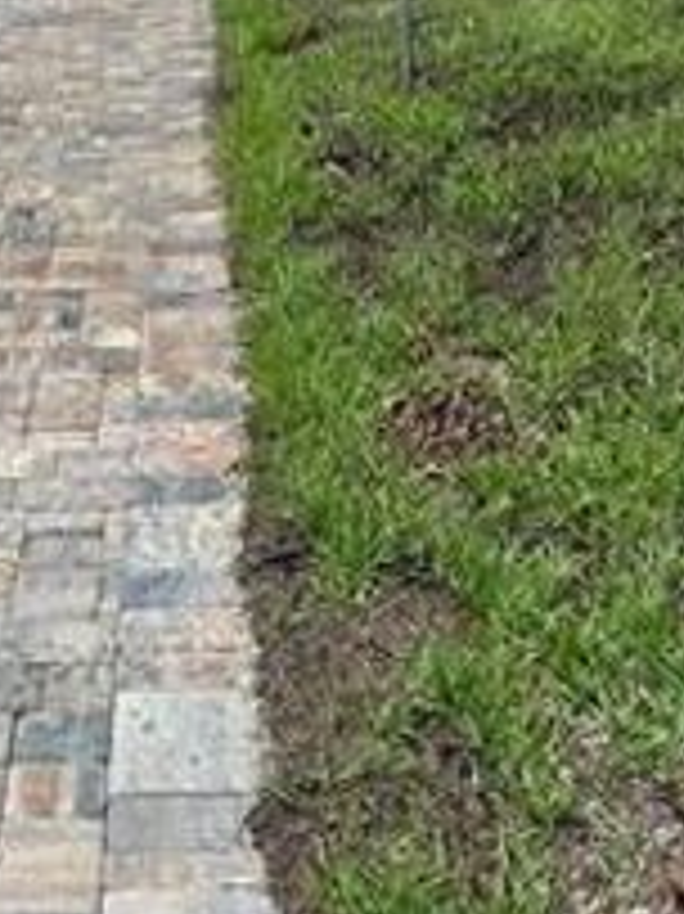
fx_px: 2084
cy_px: -389
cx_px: 261
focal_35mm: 79
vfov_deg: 21.4
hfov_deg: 18.6
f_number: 1.78
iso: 80
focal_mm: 6.86
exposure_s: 1/4762
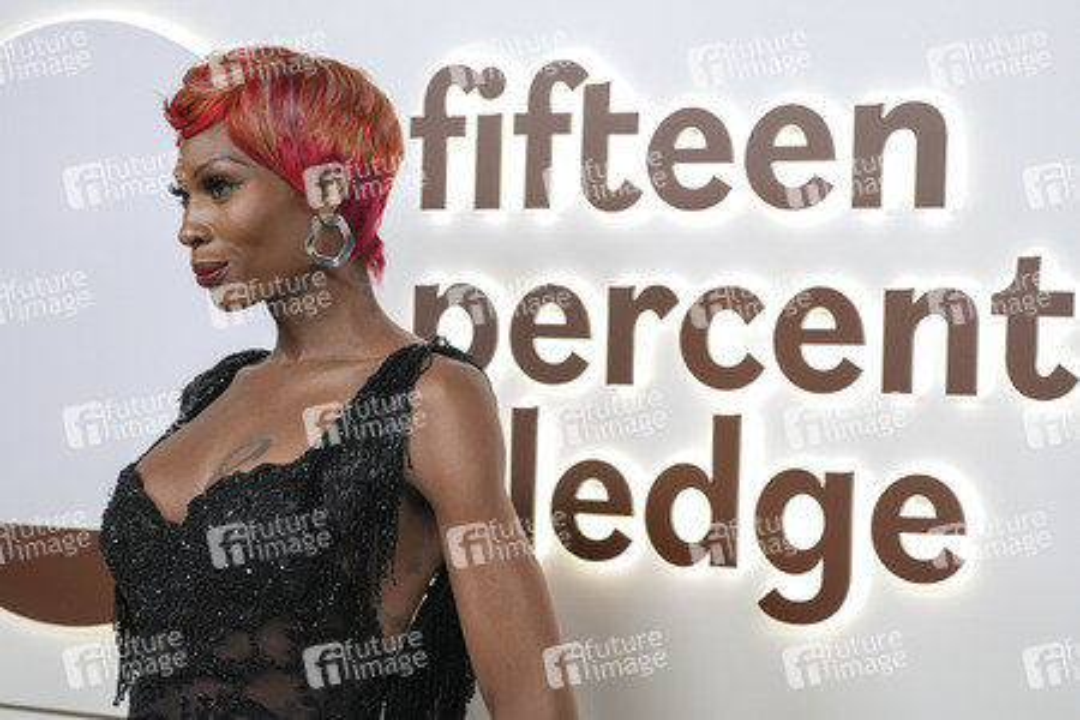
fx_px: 3150
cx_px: 540
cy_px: 360
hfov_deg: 19.5
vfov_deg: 13.0
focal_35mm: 105
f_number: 5
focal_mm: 105
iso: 2000
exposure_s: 1/500
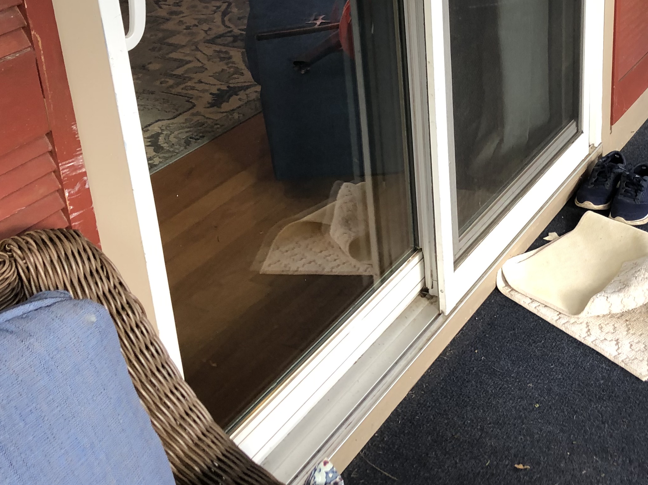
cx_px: 461
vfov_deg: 26.1
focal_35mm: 55
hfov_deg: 34.4
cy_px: 97
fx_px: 1029
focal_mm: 3.99
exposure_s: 1/30
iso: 32
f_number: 1.8
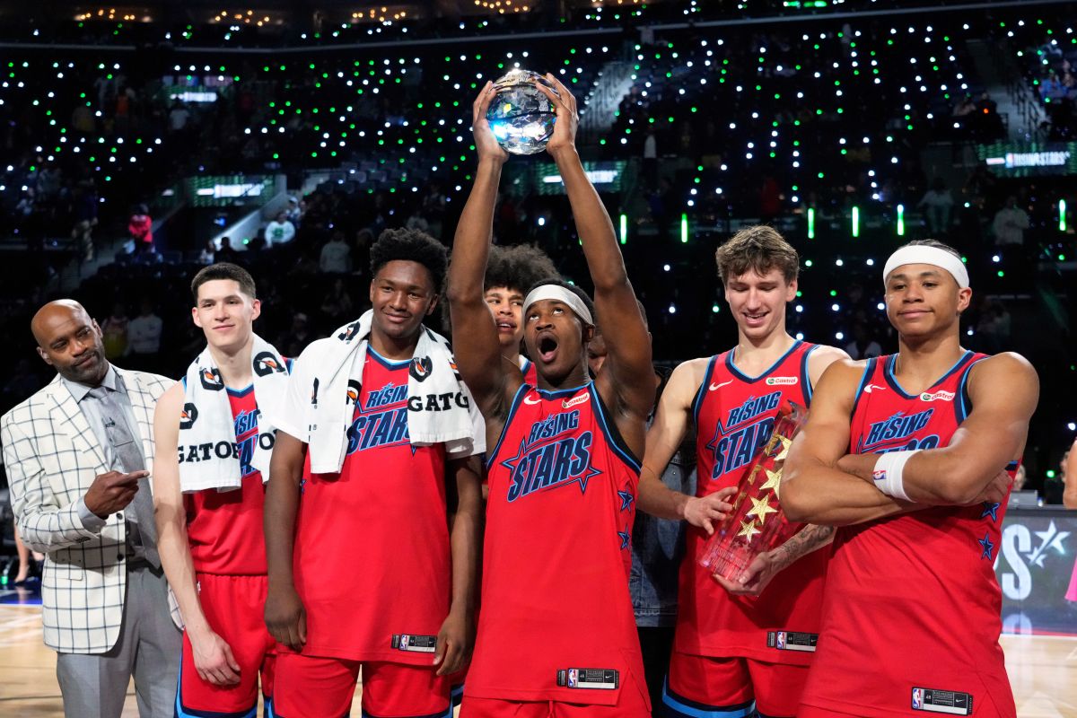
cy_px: 359
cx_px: 538
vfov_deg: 32.6
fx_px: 1226
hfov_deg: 47.4
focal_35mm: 41
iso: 6400
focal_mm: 41
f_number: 4
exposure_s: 1/800
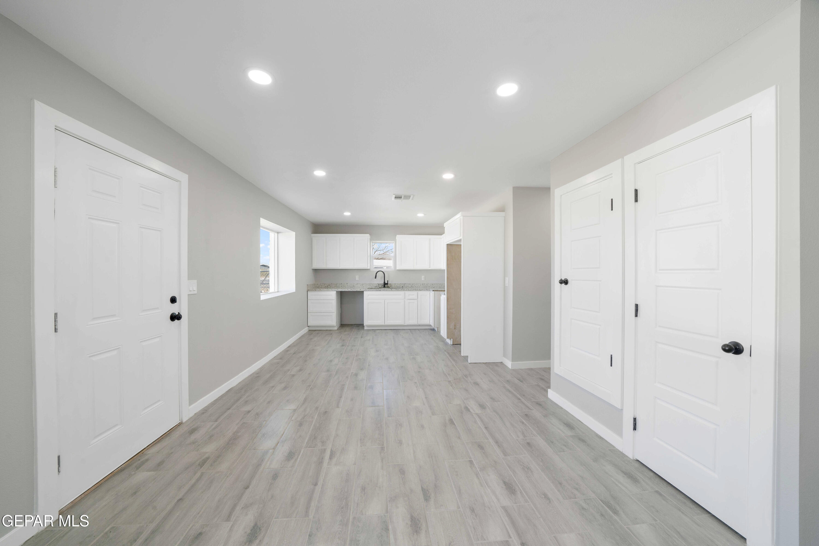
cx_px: 410
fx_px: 273
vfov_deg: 90.0
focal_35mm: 12
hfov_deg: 112.6
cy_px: 273
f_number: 10
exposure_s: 1/13
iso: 640
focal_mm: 12
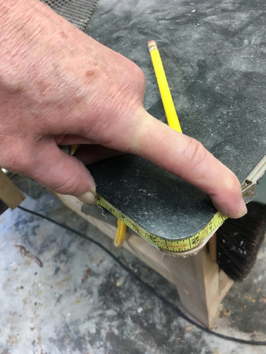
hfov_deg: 48.2
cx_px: 133
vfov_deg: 61.7
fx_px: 297
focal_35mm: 29
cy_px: 177
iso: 50
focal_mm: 4.15
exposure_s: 1/30
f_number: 2.2
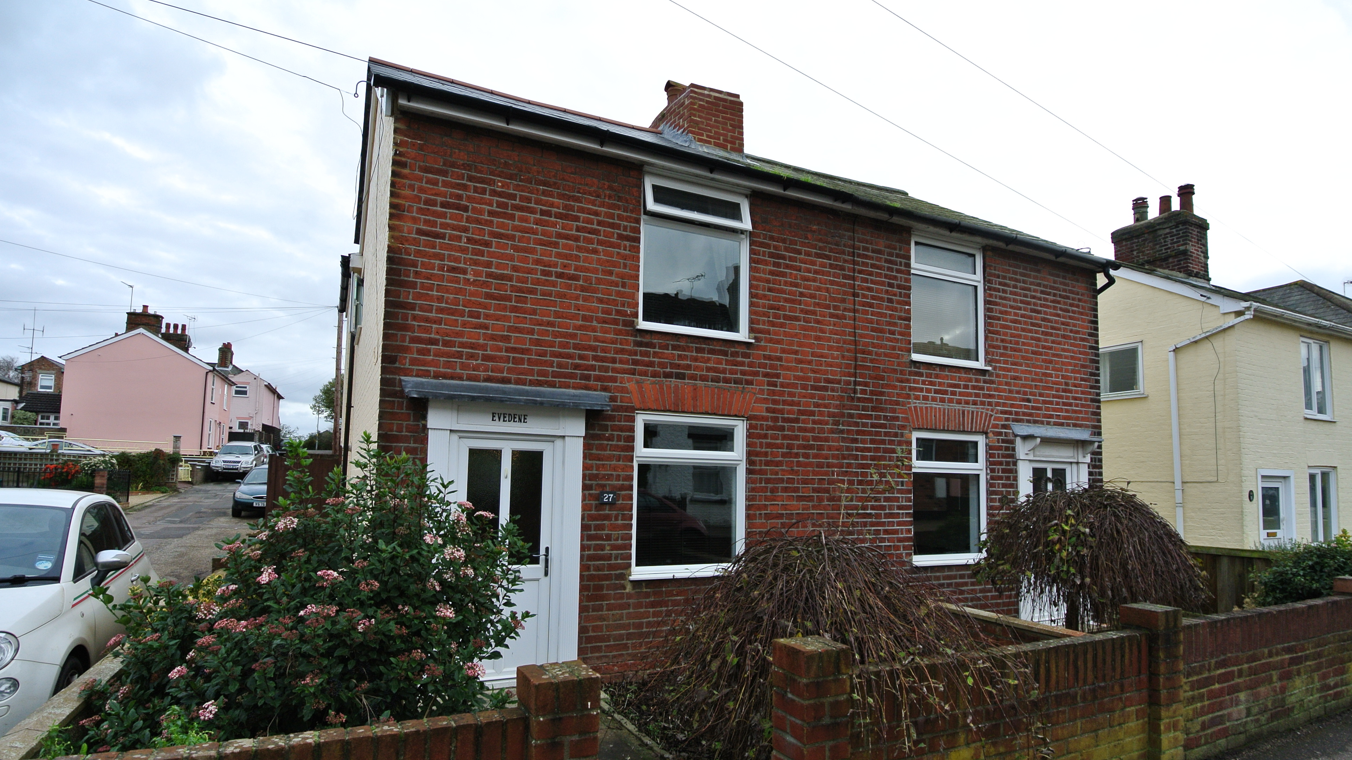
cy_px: 425
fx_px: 681
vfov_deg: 58.2
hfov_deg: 89.6
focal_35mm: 19
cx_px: 672
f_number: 4
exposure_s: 1/250
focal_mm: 6.7
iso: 100
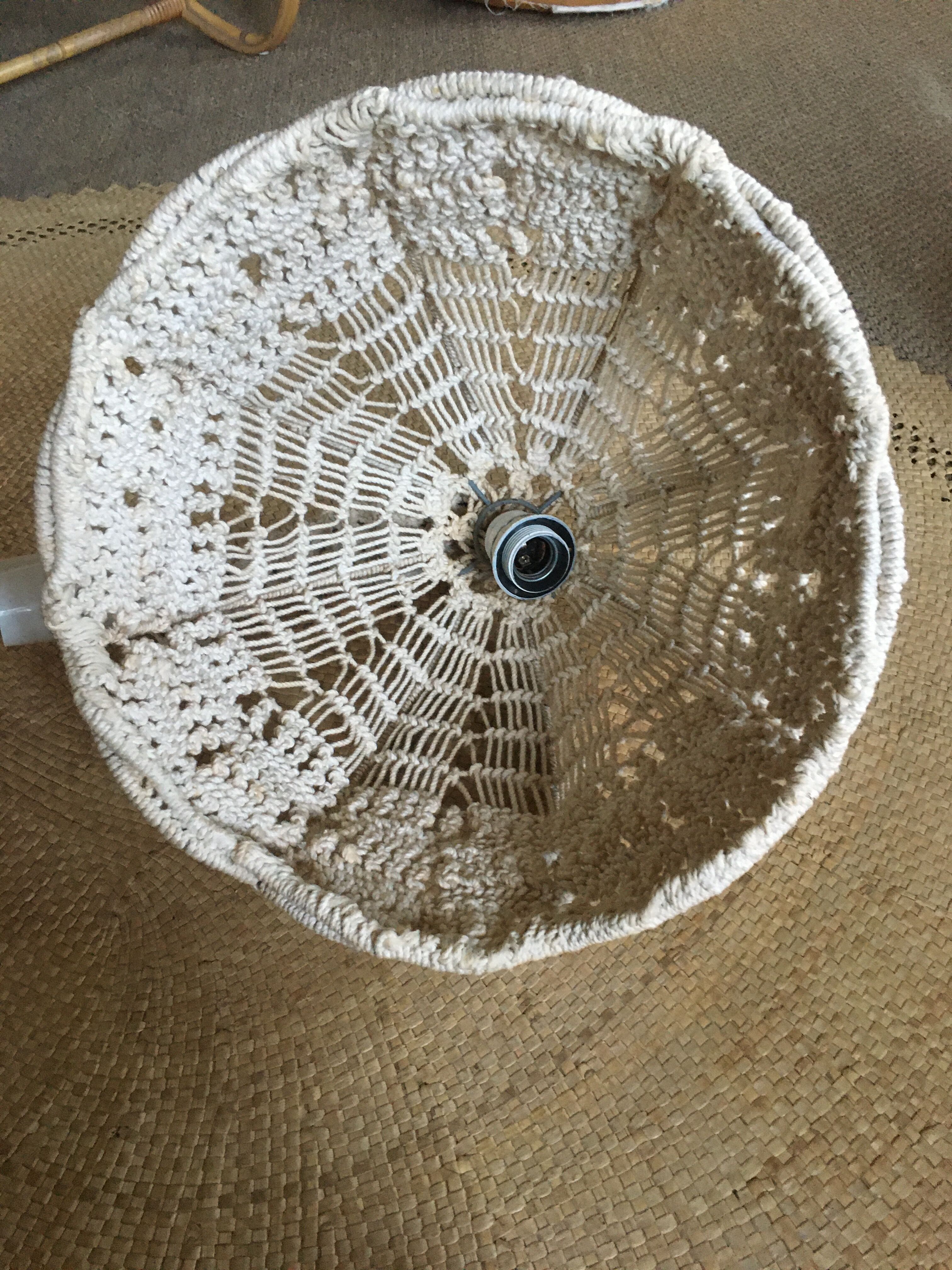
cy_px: 635
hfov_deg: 48.2
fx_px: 1063
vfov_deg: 61.7
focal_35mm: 29
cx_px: 476
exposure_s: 1/33
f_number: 2.2
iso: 250
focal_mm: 4.15
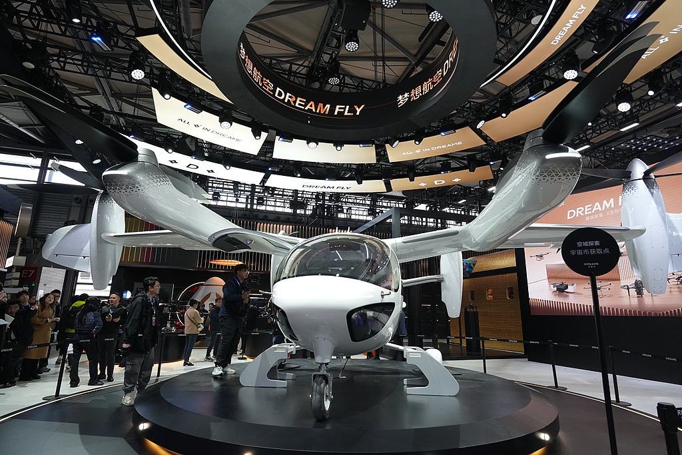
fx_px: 379
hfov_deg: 84.0
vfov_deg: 61.9
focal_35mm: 20
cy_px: 228
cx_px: 341
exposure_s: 1/400
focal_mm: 20
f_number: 5.6
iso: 3200
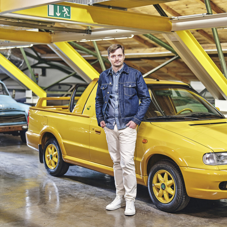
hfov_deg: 26.6
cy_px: 113
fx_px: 475
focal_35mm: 64
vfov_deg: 26.9
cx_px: 167
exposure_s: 1/30
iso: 200
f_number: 1.8
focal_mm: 50
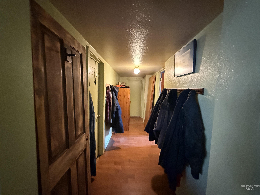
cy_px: 98
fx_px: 105
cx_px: 130
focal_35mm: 14
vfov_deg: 85.7
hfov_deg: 102.1
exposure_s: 1/60
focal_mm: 2.22
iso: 1250
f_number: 2.2
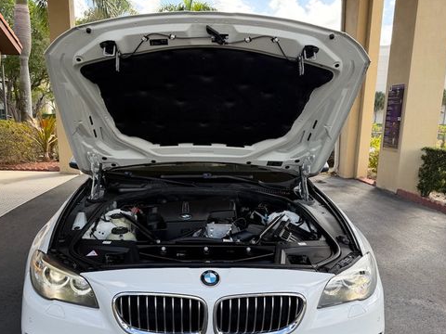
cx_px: 199
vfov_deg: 43.7
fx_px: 412
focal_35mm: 32
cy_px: 216
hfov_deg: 56.7
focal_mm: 6.76
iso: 80
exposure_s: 1/702
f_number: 1.78
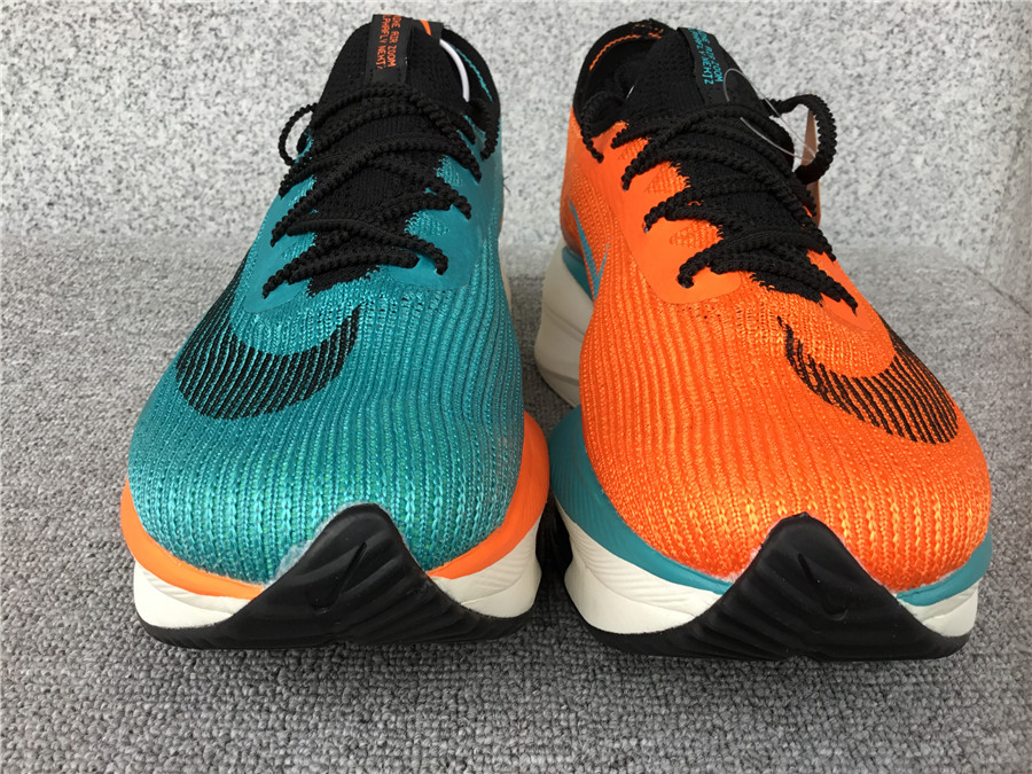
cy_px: 387
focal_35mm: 31
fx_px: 924
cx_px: 516
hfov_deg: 58.4
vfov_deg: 45.4
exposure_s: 1/100
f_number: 2.4
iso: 40
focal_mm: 3.3
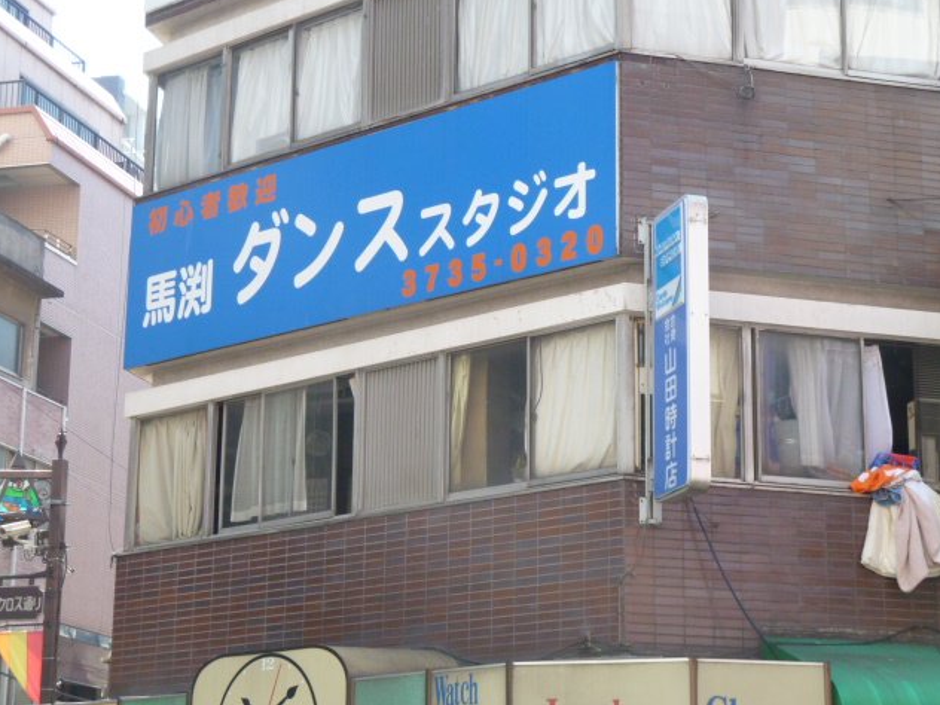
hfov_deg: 23.3
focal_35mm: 84
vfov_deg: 17.6
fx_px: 2281
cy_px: 350
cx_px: 470
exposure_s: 1/320
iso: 320
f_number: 4.2
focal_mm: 13.7
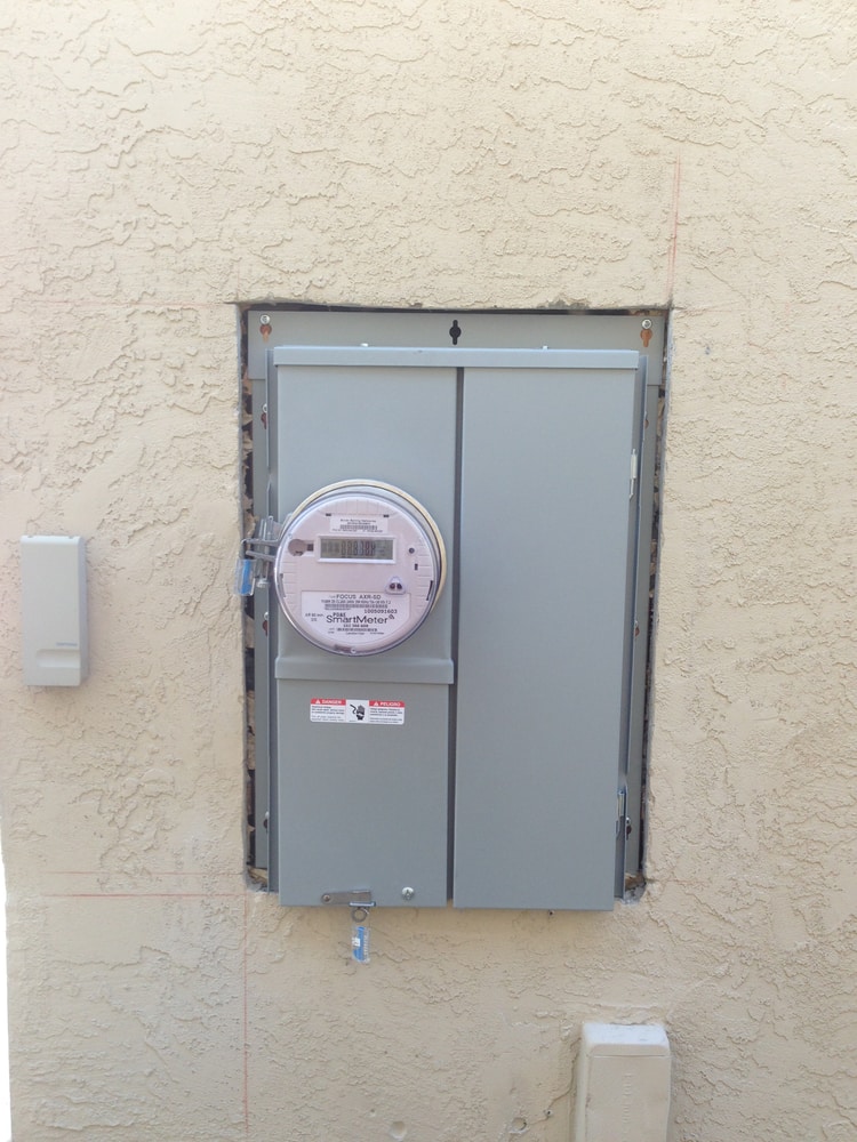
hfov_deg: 42.9
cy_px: 571
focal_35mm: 33
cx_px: 428
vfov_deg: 55.4
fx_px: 1089
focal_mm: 4.12
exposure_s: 1/157
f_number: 2.4
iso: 50
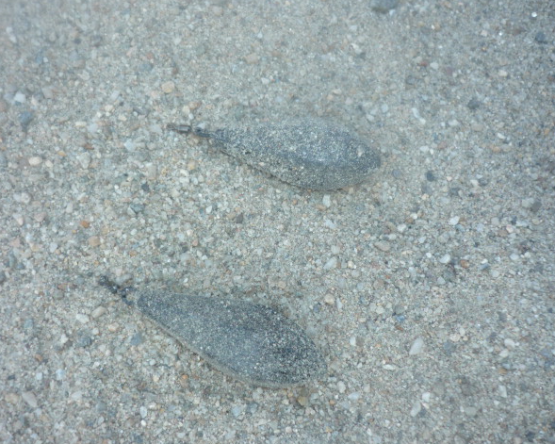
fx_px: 575
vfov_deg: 42.2
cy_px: 222
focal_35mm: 35
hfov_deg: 51.5
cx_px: 266
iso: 100
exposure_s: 1/60
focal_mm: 5.5
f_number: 2.8
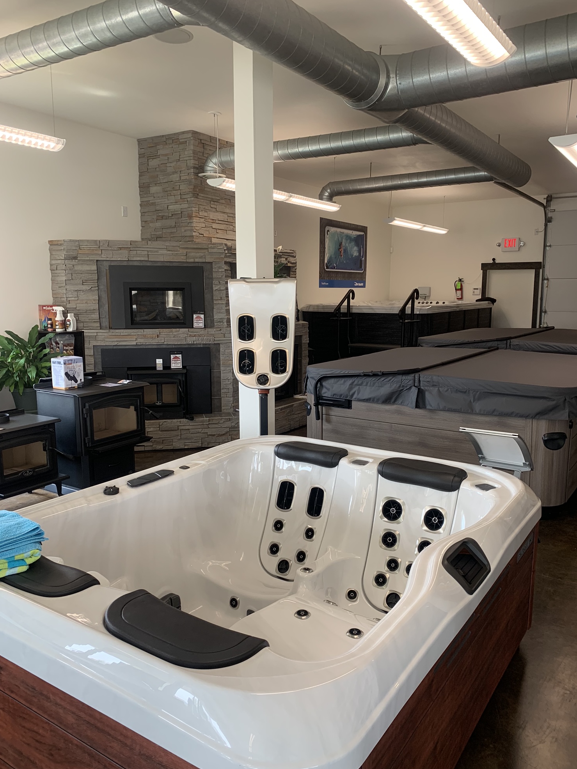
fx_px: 600
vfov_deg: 65.3
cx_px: 291
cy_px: 386
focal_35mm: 27
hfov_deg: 51.4
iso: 50
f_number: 1.8
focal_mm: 4.25
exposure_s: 1/60
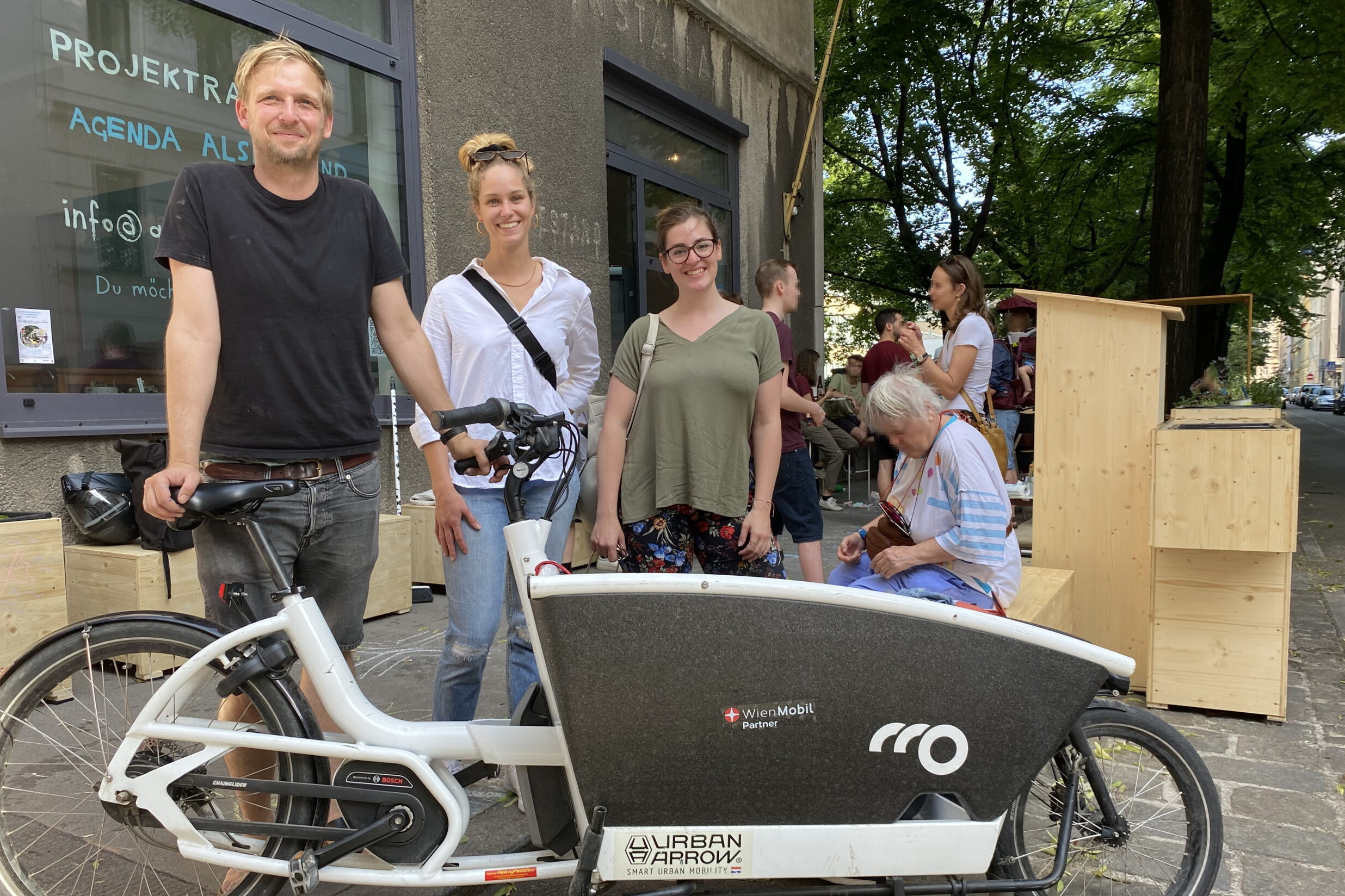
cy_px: 512
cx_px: 667
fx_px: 1046
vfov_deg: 46.3
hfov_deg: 65.5
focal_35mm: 28
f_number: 1.8
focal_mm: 4.25
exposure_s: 1/241
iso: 32
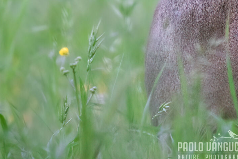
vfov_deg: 0.7
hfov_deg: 1.0
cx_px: 213
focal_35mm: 2025
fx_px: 13395
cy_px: -88
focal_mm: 600
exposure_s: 1/400
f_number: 6.3
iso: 3600
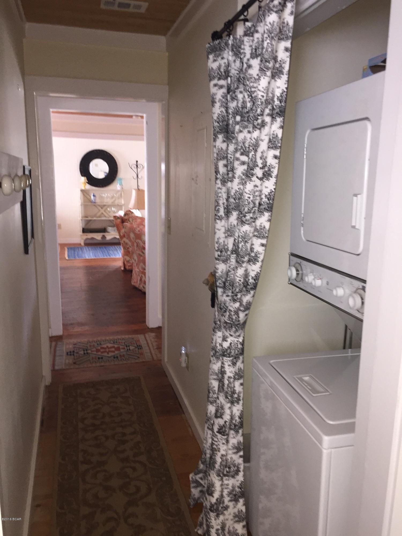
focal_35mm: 29
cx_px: 201
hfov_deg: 48.2
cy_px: 268
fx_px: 449
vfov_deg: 61.7
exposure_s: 1/30
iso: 100
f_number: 2.2
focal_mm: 4.15
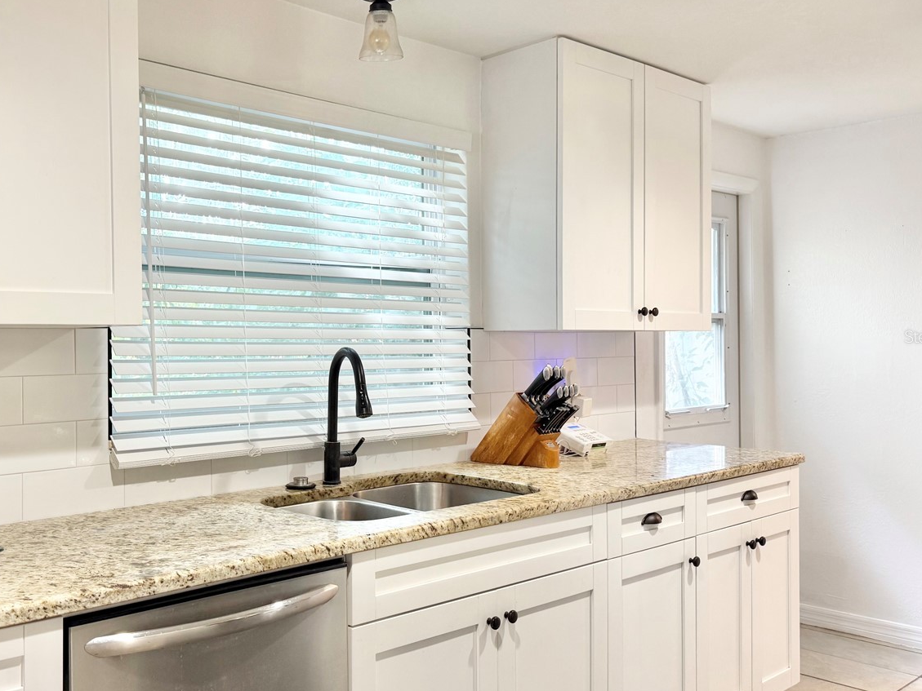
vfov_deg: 41.8
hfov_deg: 53.2
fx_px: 906
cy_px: 336
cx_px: 328
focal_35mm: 34
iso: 125
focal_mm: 6.76
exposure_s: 1/60
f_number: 1.78
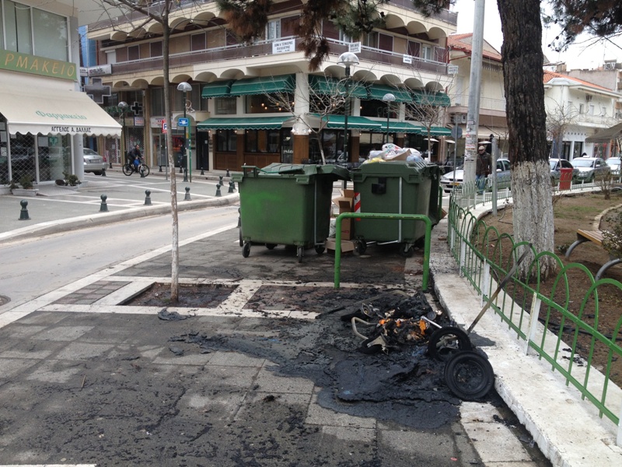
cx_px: 311
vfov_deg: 40.7
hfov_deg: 52.6
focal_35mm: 35
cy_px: 234
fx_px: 629
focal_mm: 4.28
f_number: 2.4
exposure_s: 1/216
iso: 50
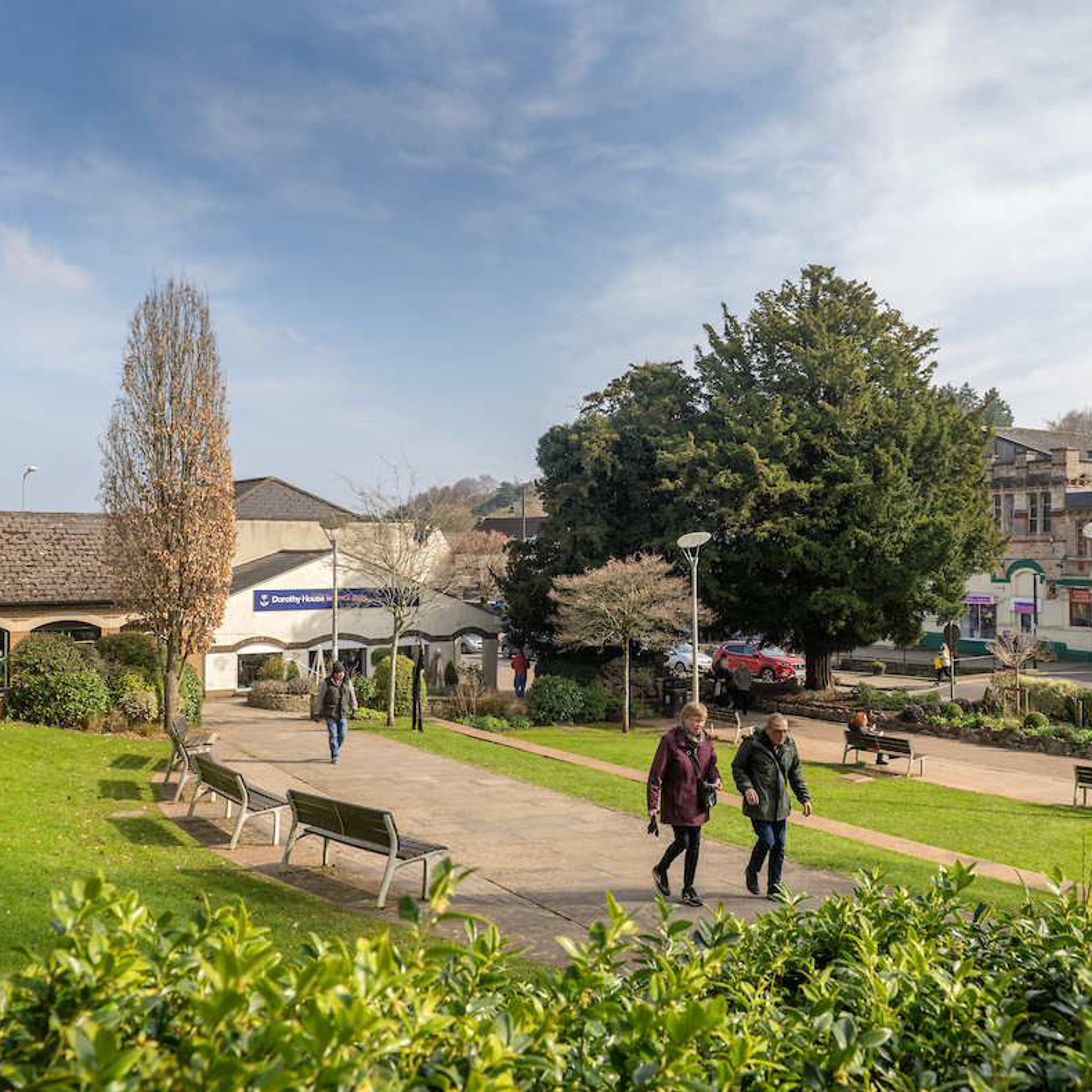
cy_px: 542
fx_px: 1106
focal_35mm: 31
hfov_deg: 52.5
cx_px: 563
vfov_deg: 52.5
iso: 500
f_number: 9
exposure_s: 1/400
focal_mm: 24
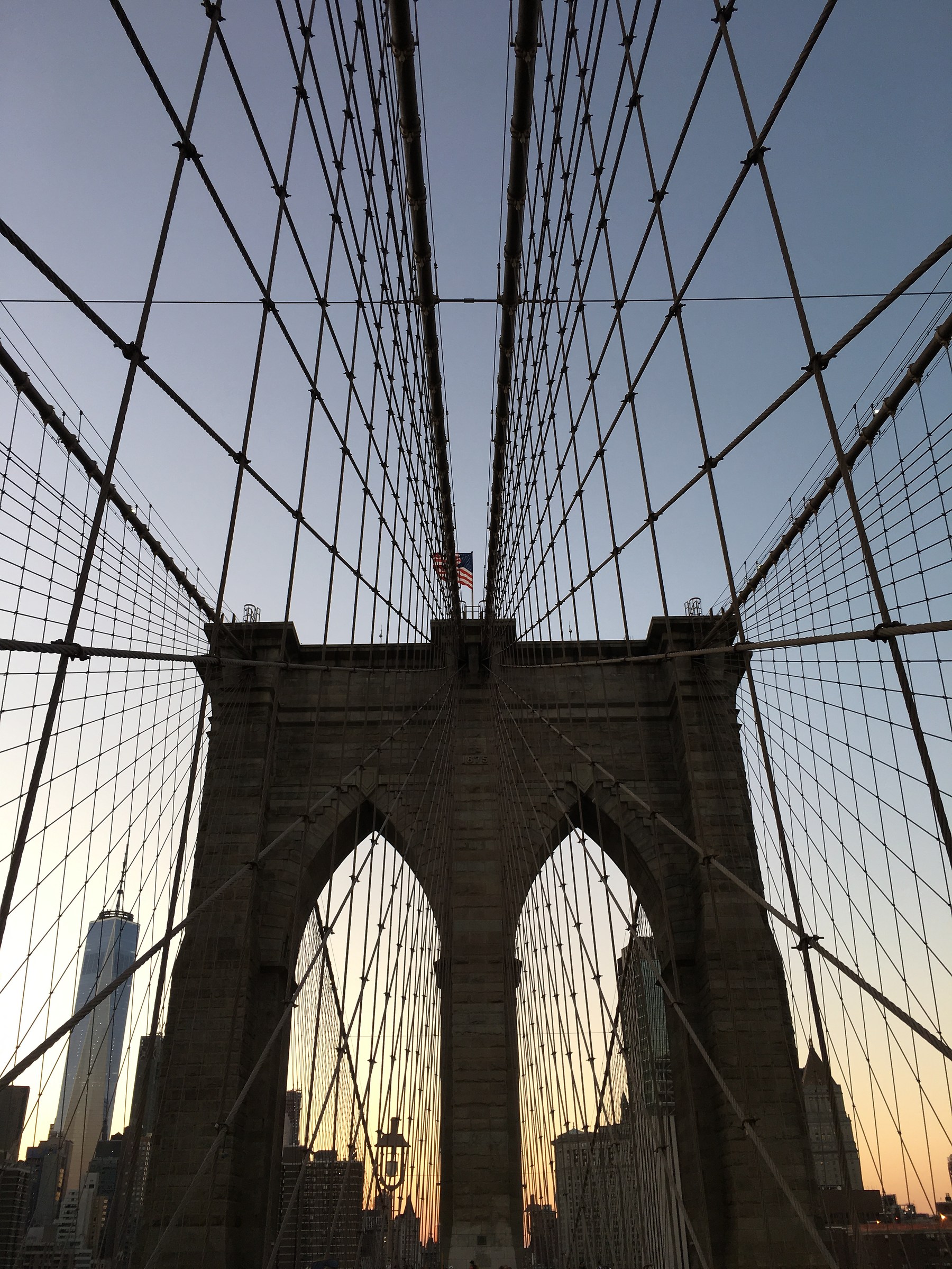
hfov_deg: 48.2
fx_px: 1063
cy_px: 634
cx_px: 476
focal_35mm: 29
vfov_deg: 61.7
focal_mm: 4.15
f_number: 2.2
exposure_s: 1/120
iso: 32
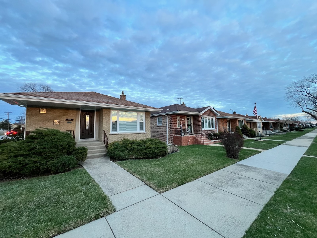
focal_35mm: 13
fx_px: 119
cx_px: 158
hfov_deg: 106.2
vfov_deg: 89.9
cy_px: 119
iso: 80
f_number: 1.8
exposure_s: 1/99
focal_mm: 1.57
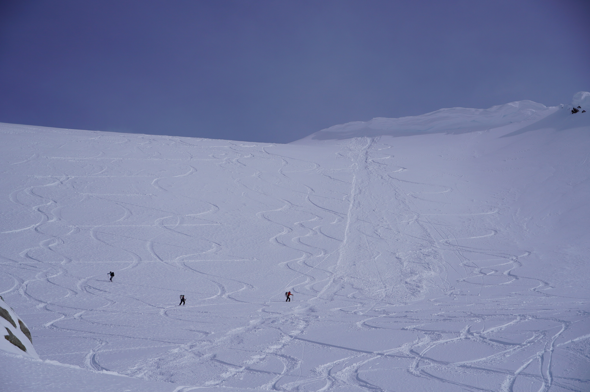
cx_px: 295
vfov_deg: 18.1
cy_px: 196
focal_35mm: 75
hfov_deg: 27.0
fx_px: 1228
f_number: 5.6
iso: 100
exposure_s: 1/2500
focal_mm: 50
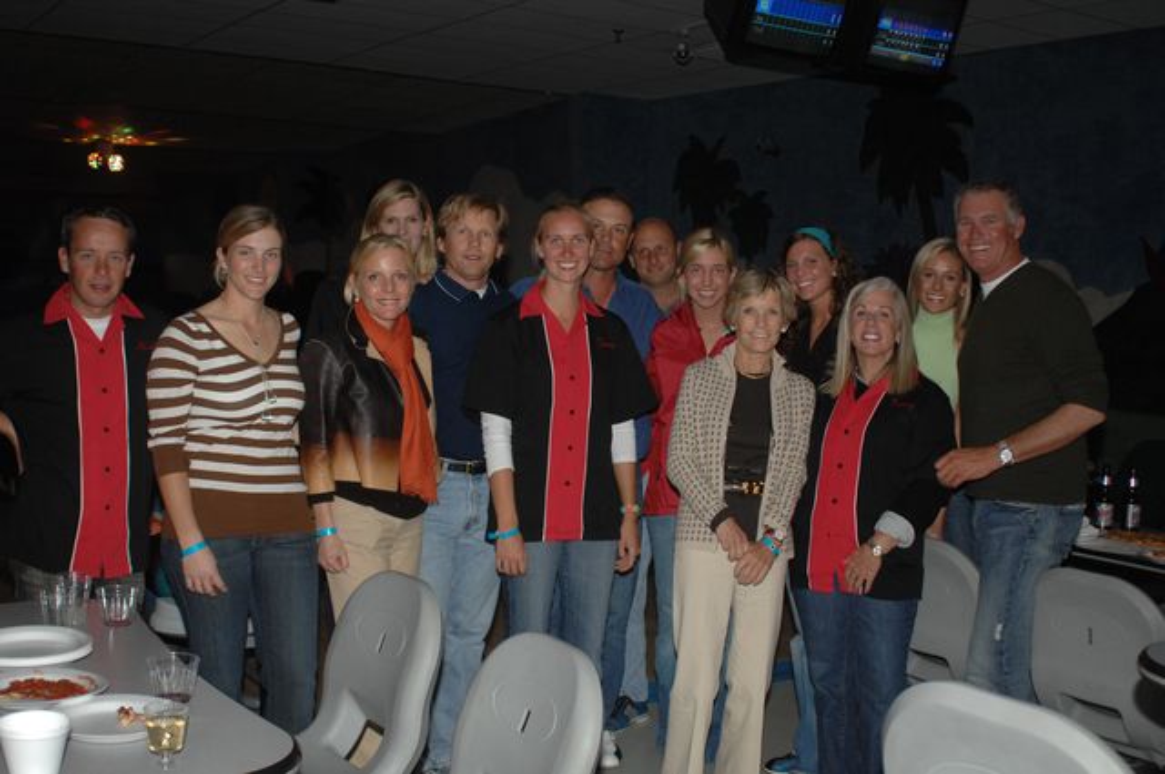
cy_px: 387
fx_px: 1357
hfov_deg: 46.5
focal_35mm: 42
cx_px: 582
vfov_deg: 31.8
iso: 400
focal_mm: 28
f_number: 3.5
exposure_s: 1/125
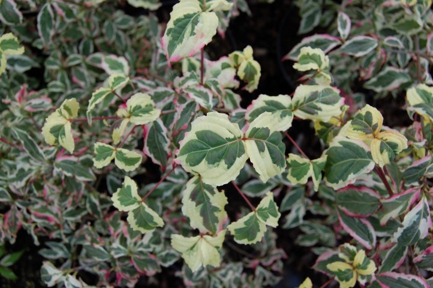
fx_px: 433
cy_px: 144
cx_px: 216
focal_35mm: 36
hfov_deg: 53.2
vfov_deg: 36.8
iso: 200
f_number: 6.3
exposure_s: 1/160
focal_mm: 24
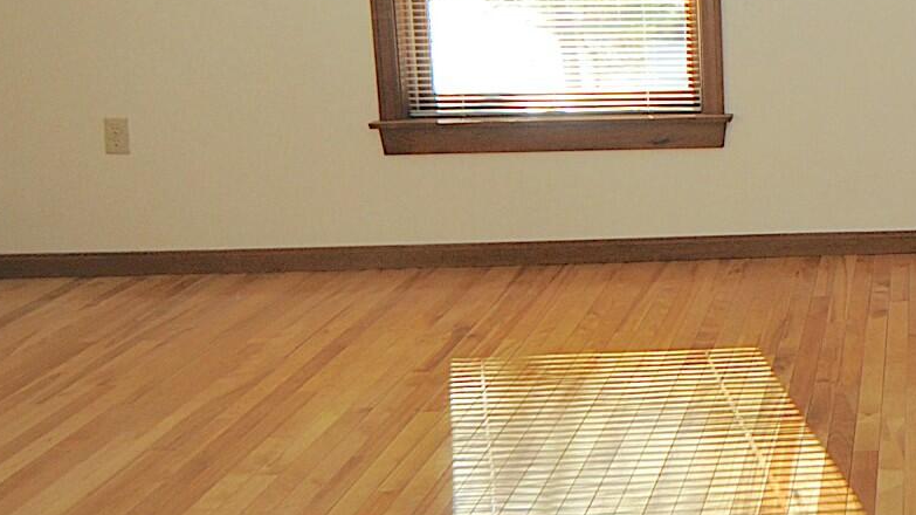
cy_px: -27
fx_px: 1044
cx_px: 1014
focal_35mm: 43
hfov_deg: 38.8
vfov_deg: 25.9
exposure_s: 1/400
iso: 400
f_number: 3.5
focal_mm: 10
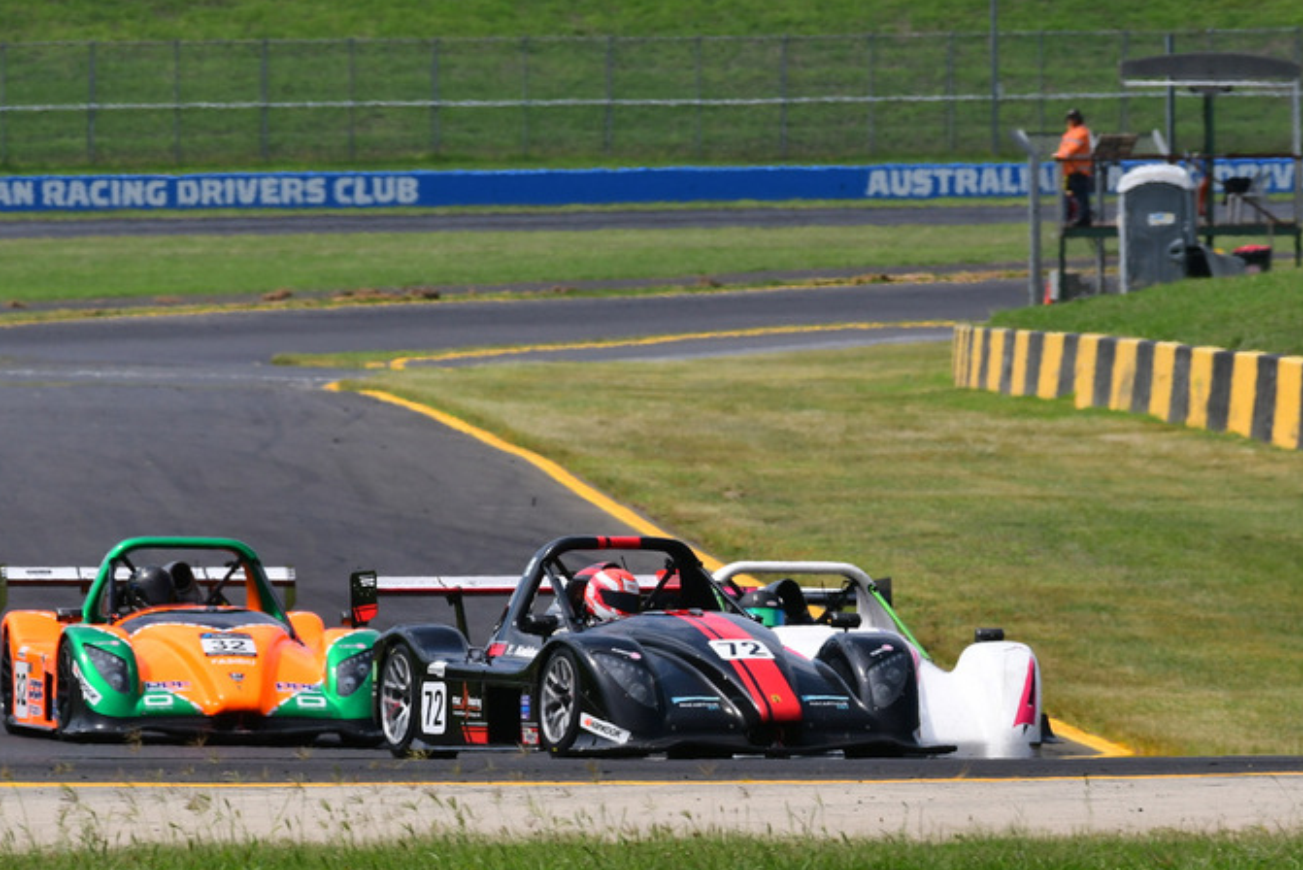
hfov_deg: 3.1
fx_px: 23970
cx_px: 701
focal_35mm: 662
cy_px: 509
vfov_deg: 2.1
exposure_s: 1/640
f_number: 13
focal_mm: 370
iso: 400
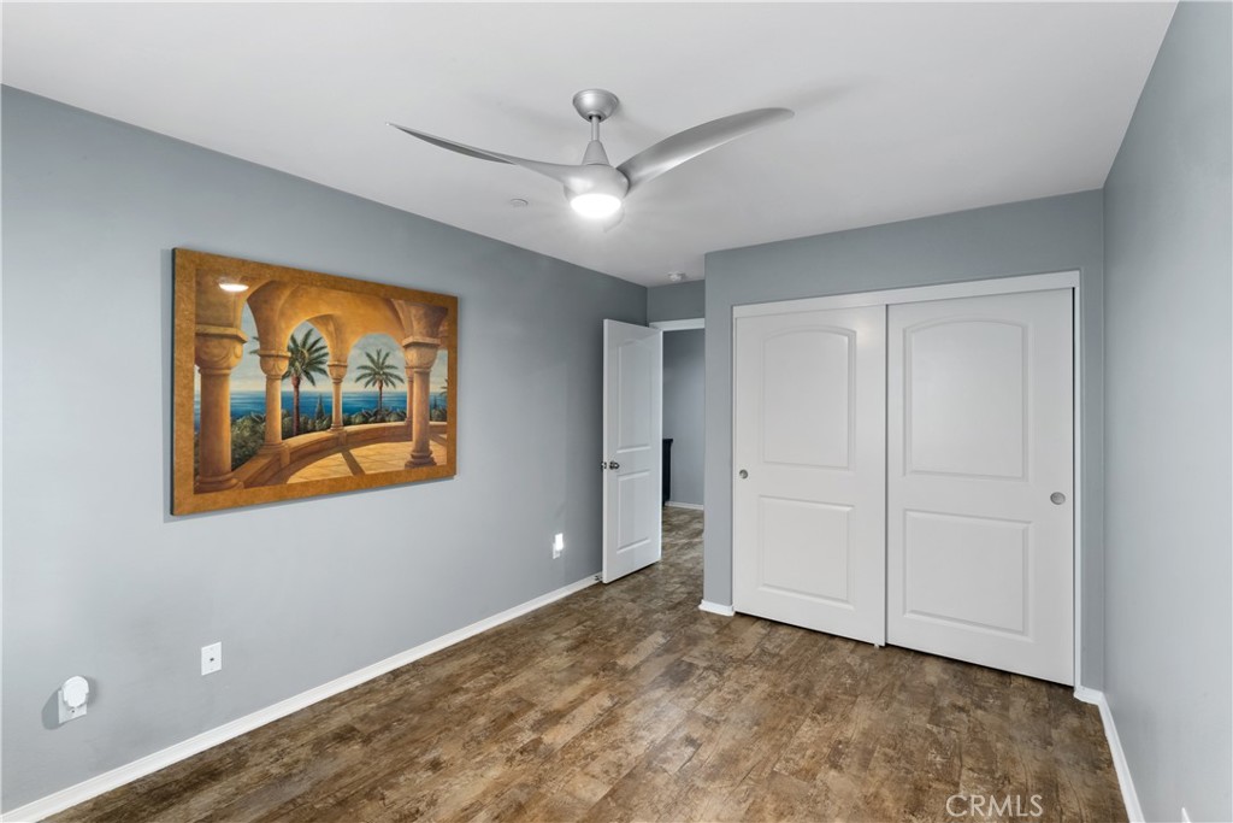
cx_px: 616
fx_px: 551
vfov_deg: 73.4
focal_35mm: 16
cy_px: 412
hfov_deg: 96.4
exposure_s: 6
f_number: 22
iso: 100
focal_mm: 16.1
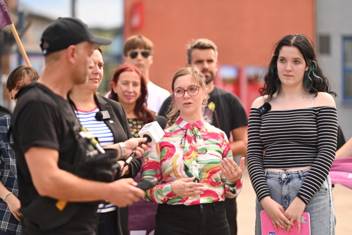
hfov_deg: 23.9
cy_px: 118
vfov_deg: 16.1
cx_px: 176
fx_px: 831
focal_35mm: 85
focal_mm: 85
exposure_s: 1/2500
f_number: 1.4
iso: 160
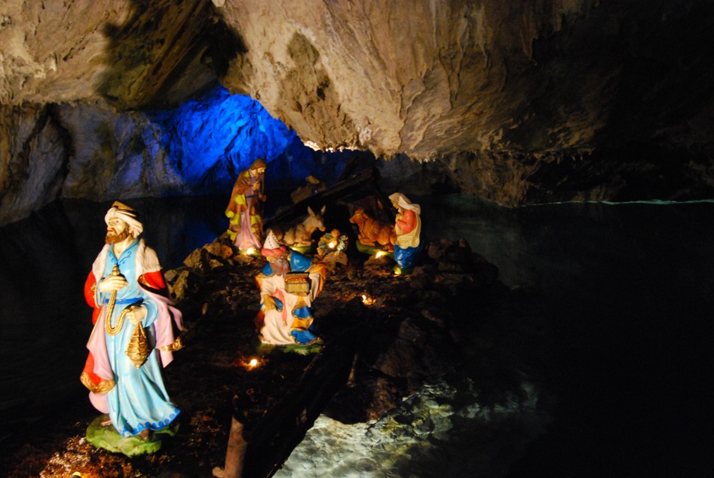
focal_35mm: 38
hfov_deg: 50.6
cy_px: 234
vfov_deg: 35.1
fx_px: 755
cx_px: 340
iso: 1600
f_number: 4
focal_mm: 24
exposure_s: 1/10
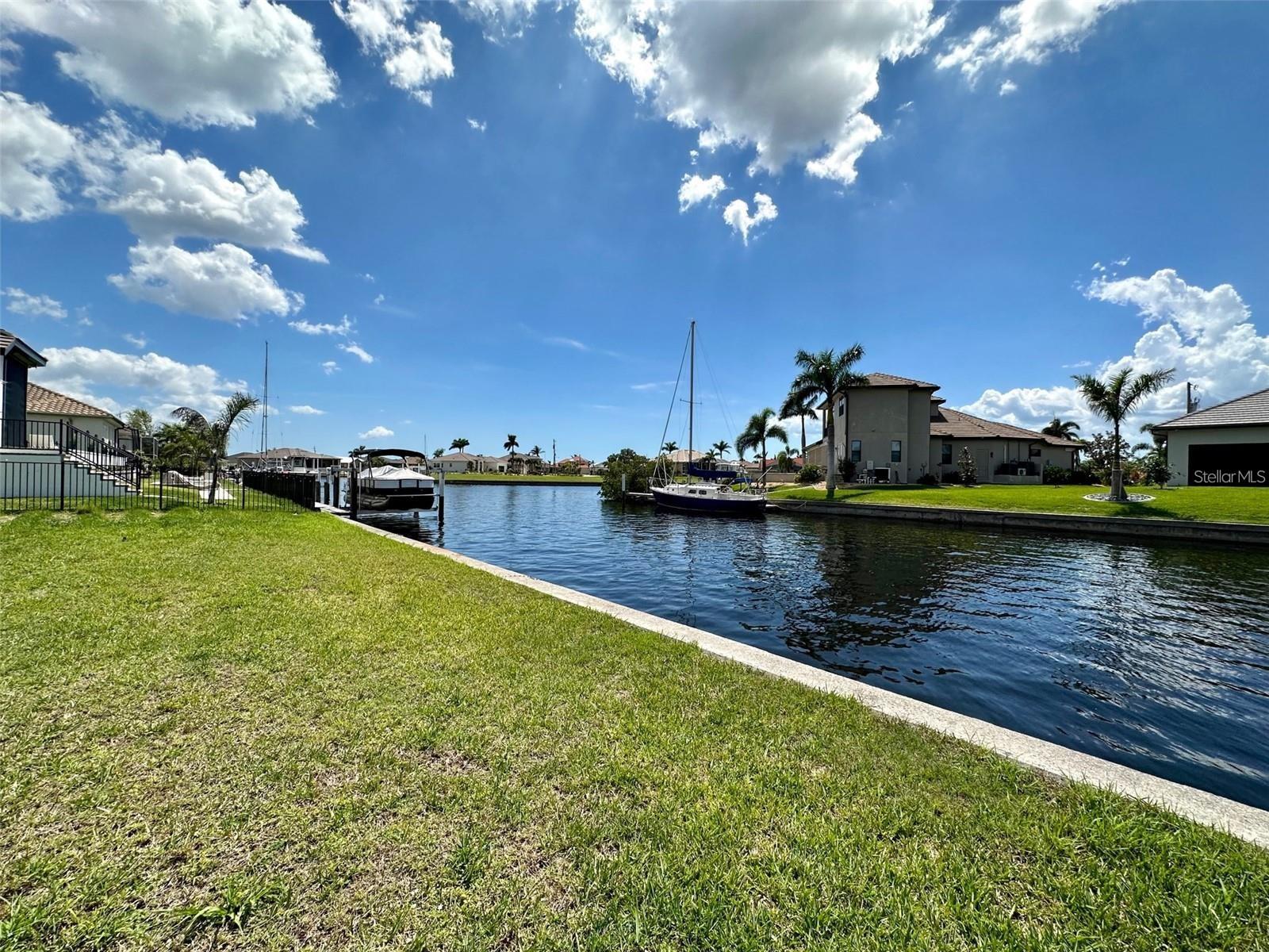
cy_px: 476
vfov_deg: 85.7
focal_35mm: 14
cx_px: 634
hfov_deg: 102.1
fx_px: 513
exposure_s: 1/3040
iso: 50
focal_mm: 2.22
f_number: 2.2
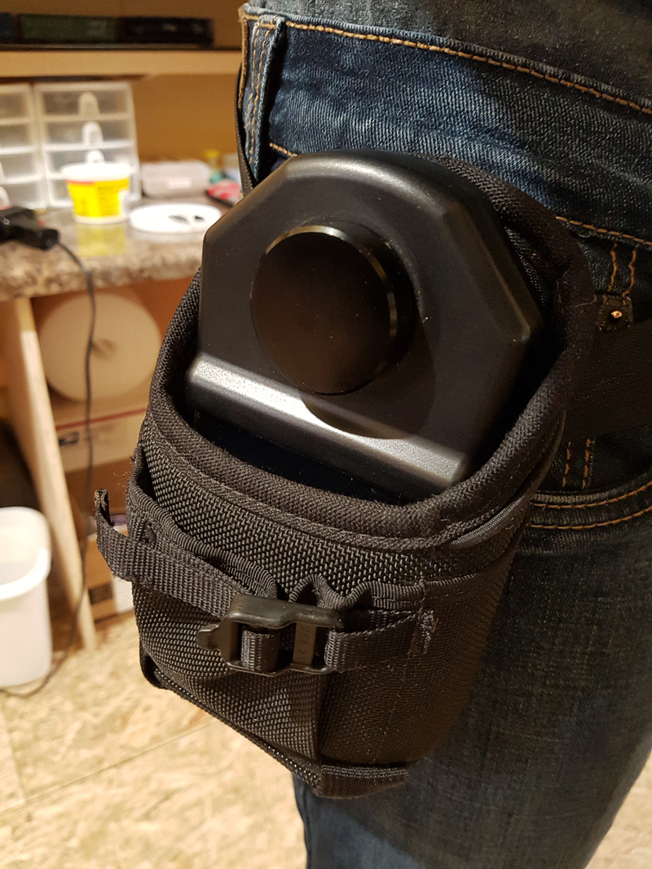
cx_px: 326
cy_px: 434
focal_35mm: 26
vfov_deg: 67.3
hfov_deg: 53.1
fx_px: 653
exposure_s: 1/10
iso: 320
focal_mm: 4.2
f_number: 1.7
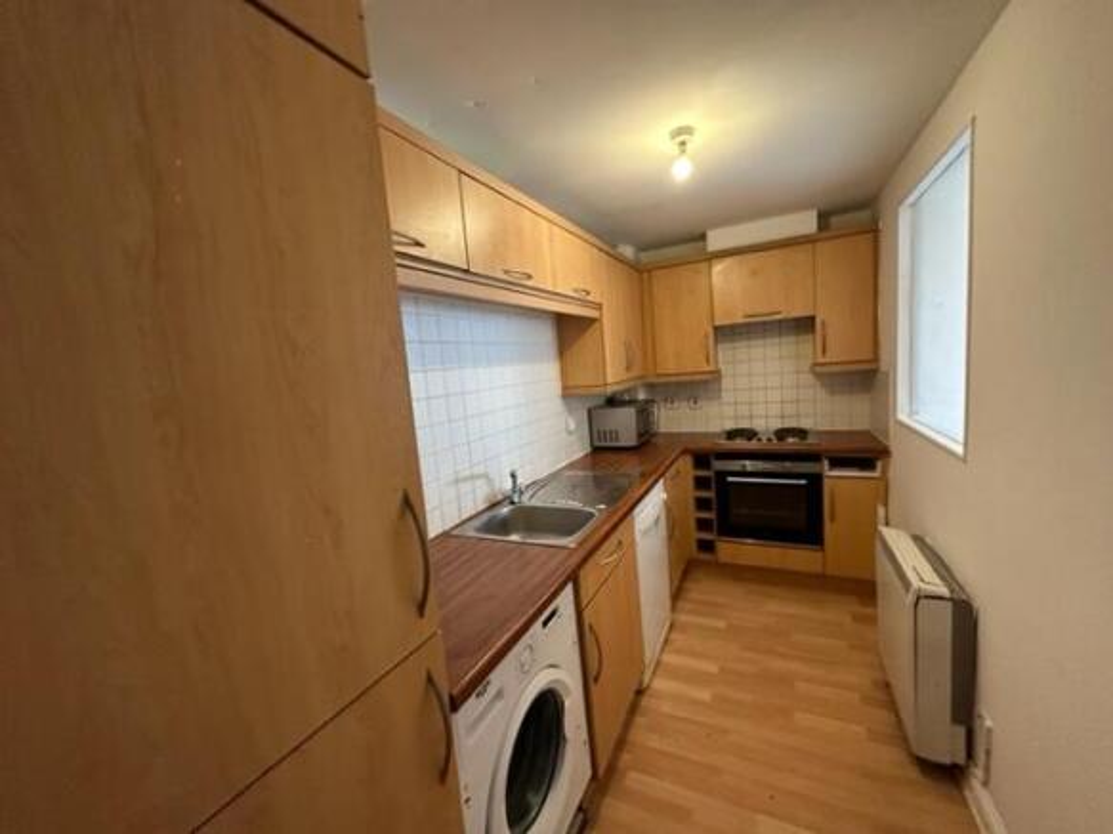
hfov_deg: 102.1
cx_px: 556
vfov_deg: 85.7
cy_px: 417
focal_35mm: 14
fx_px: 450
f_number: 2.2
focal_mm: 2.22
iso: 500
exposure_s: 1/50
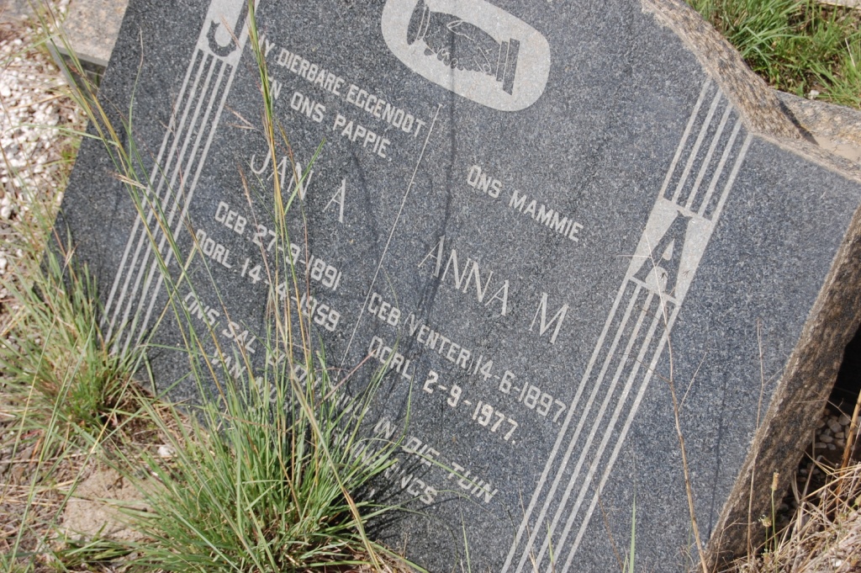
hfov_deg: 24.6
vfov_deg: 16.5
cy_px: 286
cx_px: 430
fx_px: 1971
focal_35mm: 82
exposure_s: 1/320
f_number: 9
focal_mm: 55
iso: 200
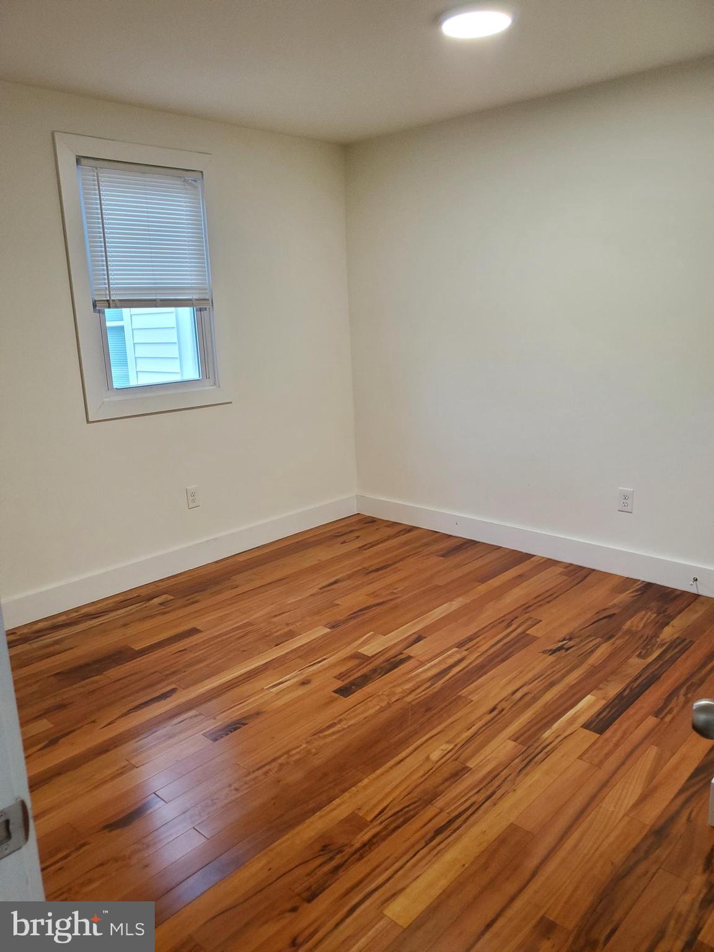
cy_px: 476
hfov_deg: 53.1
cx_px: 357
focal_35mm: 26
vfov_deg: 67.3
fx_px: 715
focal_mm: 4.3
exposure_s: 1/60
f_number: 1.5
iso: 200
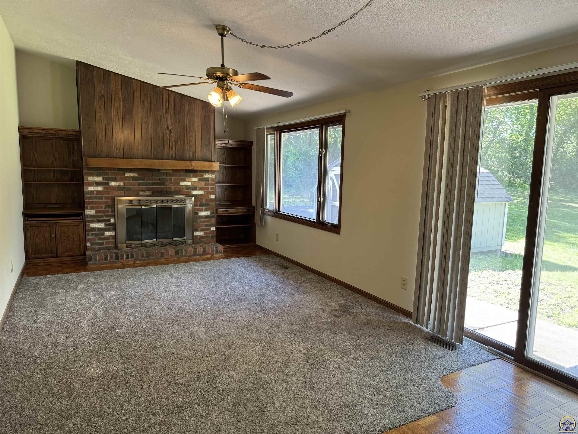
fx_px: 401
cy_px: 217
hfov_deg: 71.6
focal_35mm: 24
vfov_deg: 56.8
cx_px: 289
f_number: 1.78
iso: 200
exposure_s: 1/121
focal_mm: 6.76
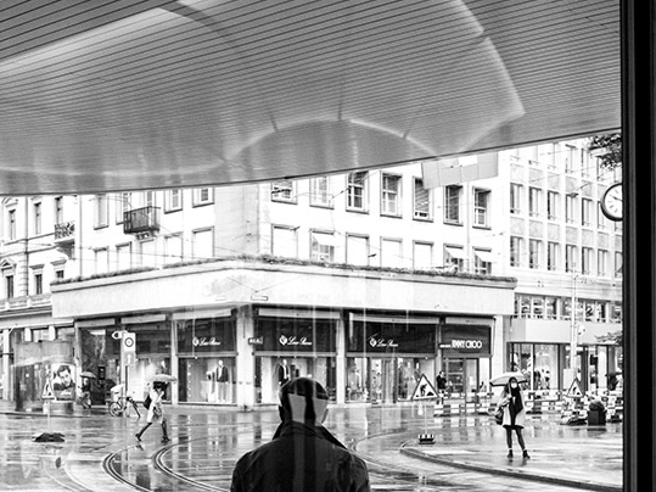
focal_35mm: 50
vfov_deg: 28.9
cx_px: 284
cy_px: 337
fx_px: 947
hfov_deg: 38.1
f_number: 6.3
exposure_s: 1/500
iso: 12500
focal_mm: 28
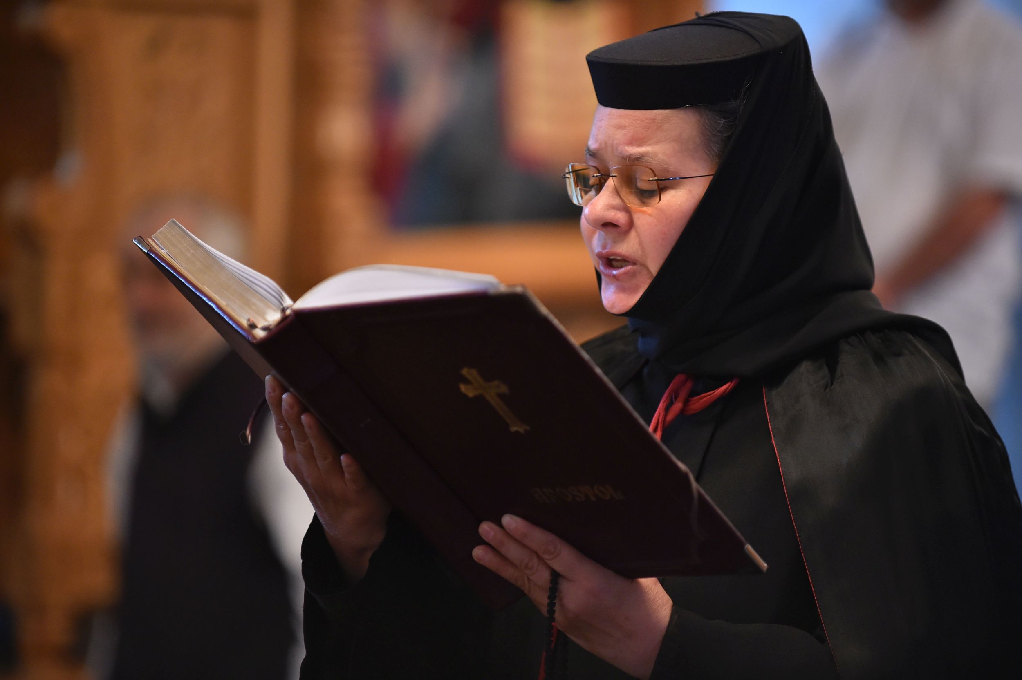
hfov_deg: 11.8
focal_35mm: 175
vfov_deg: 7.8
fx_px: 4965
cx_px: 511
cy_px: 340
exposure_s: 1/100
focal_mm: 175
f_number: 2.8
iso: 4000
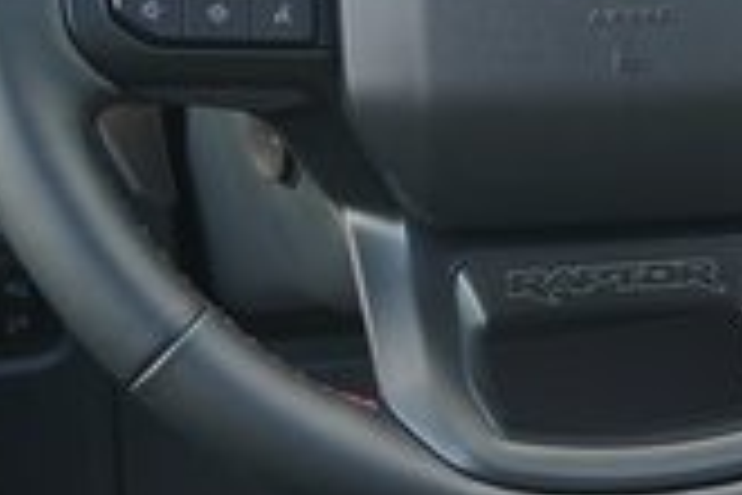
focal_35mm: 120
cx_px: 976
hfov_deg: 16.1
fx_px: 2473
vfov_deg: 11.3
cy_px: 34
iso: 125
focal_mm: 31
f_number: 4
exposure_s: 1/60
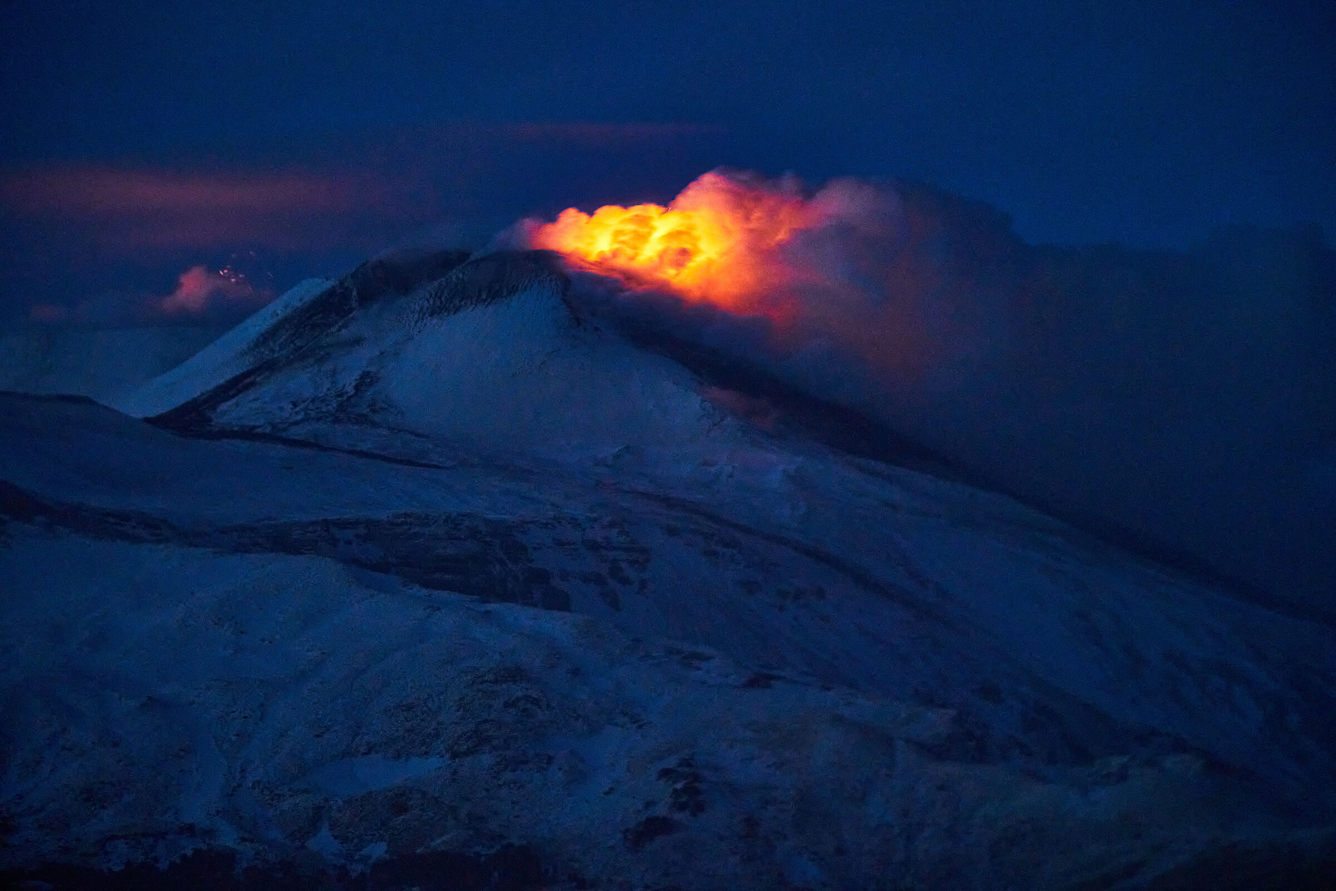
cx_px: 668
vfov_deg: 3.4
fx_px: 14846
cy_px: 446
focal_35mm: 400
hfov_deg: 5.2
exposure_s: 1/2.5
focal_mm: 400
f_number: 5.6
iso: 12800
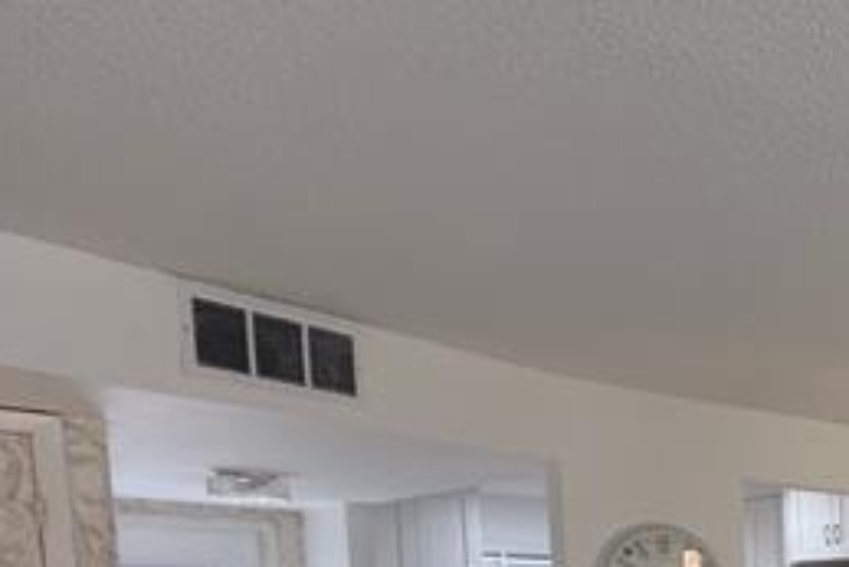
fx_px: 1062
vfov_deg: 25.9
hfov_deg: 28.3
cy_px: 721
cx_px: 1278
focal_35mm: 45
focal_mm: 2.22
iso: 320
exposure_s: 1/120
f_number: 2.2
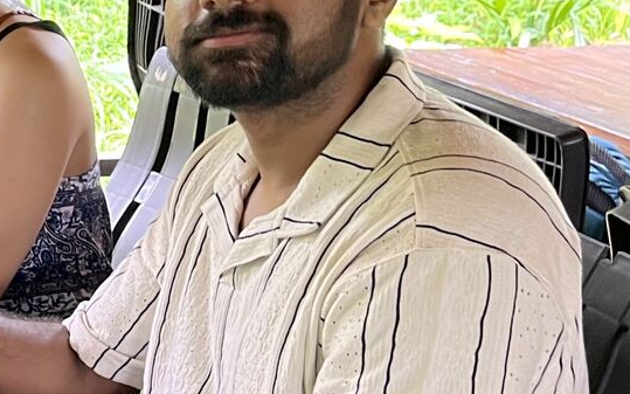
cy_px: 318
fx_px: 1769
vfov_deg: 12.7
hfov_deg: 17.1
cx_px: -462
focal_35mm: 103
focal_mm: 5.1
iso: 80
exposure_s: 1/50
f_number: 1.6
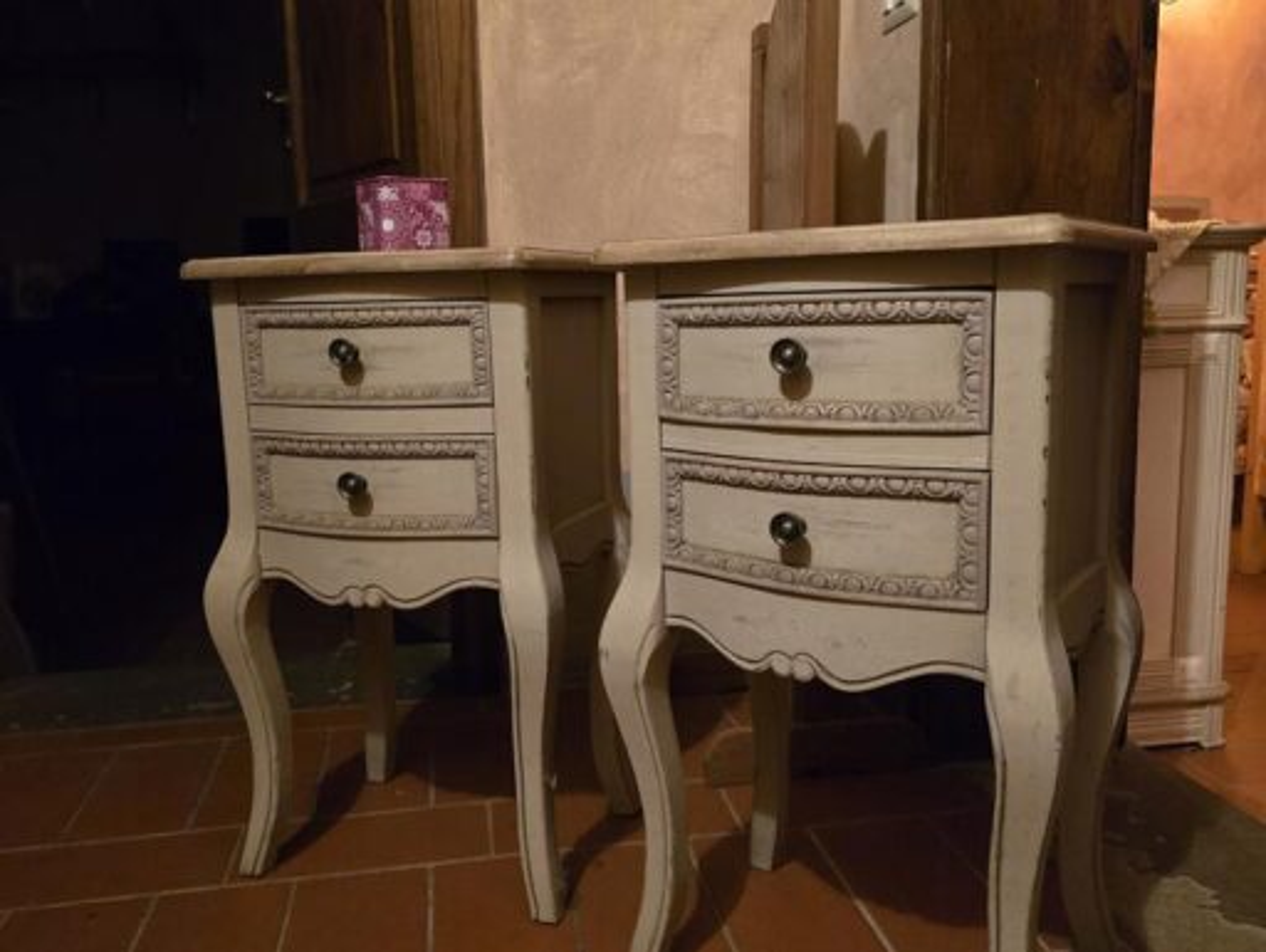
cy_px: 476
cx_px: 633
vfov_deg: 59.0
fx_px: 842
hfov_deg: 73.9
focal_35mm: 23
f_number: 1.7
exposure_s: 1/100
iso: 2500
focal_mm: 6.3
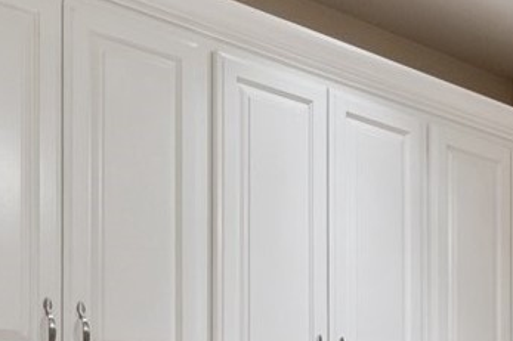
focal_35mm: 88
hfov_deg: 20.1
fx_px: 1253
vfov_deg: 14.4
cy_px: 526
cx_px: 763
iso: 200
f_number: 6.3
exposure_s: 1/20
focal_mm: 10
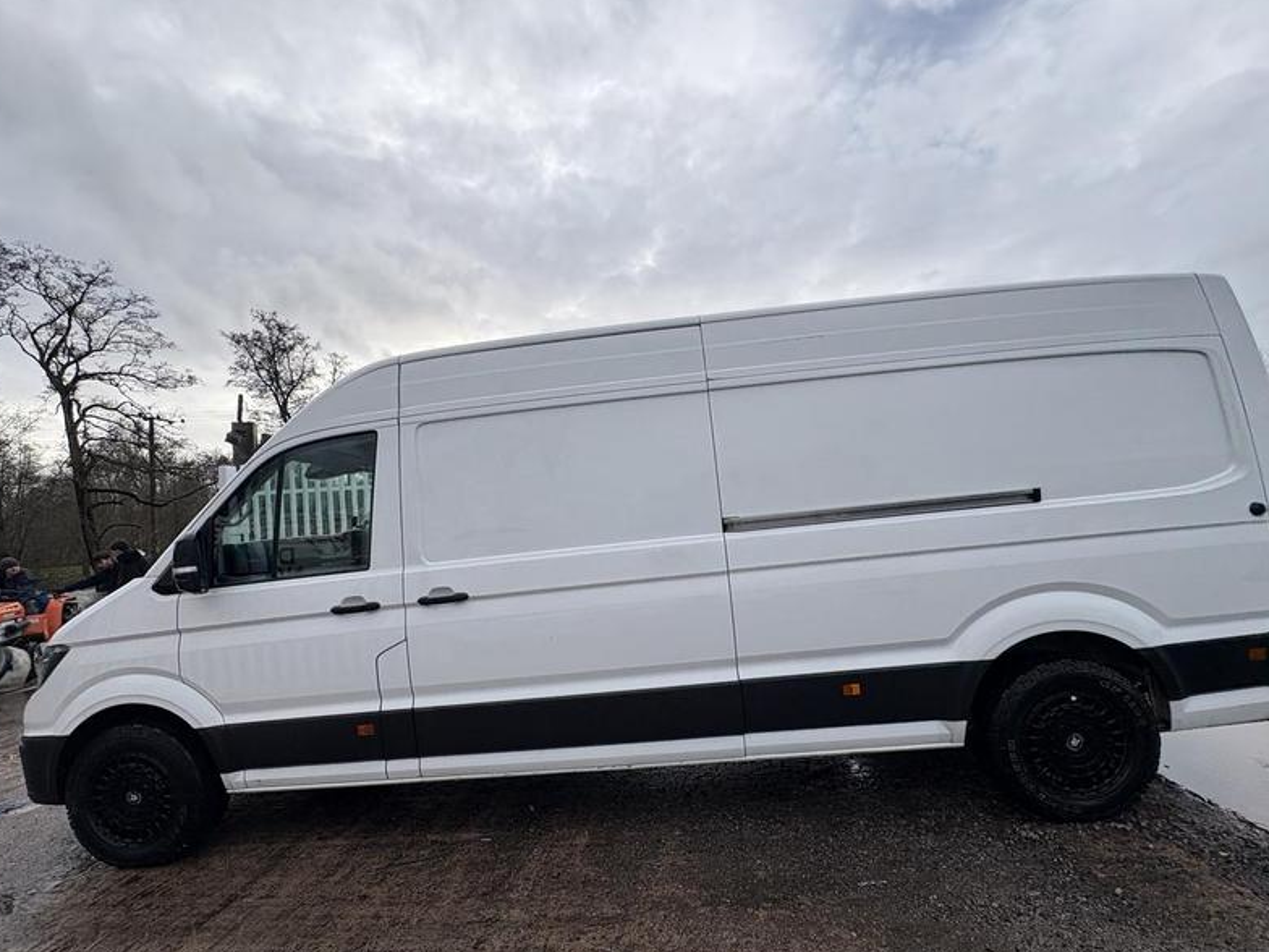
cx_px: 623
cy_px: 507
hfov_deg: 94.5
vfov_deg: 78.0
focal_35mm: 16
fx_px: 587
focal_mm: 2.22
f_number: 2.2
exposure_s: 1/821
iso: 40
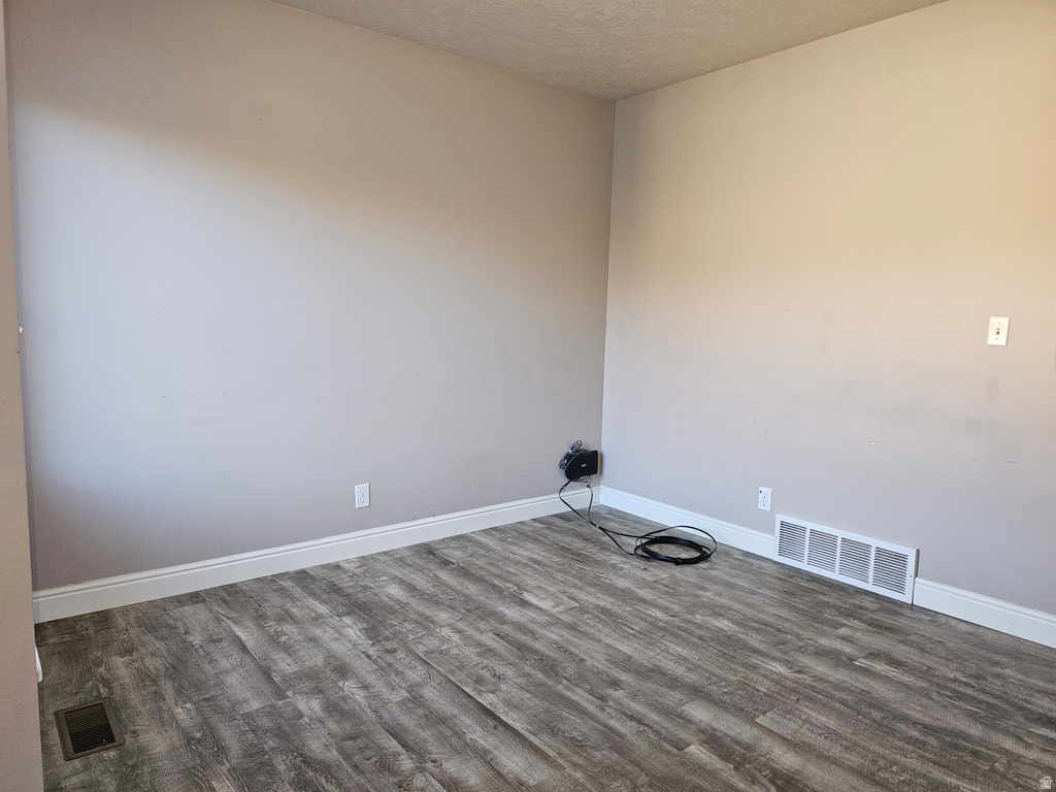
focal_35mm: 23
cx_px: 528
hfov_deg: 73.9
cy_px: 396
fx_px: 702
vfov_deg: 58.9
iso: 100
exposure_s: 1/60
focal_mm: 6.3
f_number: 1.7
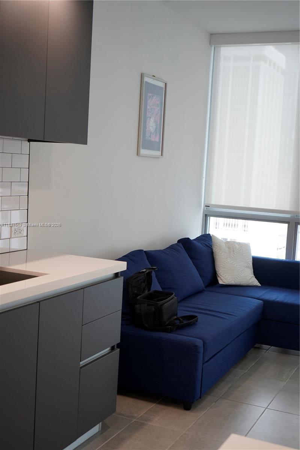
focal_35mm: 46
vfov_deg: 42.8
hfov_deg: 29.2
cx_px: 150
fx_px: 575
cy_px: 225
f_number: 4.5
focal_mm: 46
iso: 1000
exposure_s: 1/160
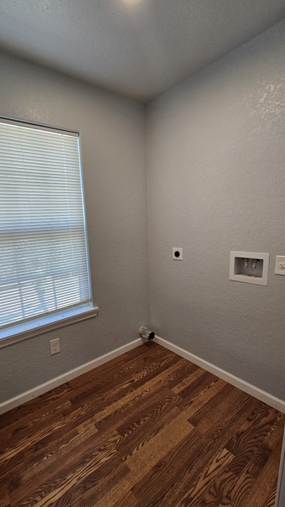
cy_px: 264
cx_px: 117
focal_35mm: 15
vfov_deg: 102.9
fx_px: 201
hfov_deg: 70.0
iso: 100
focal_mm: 2.2
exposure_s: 1/60
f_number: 2.2
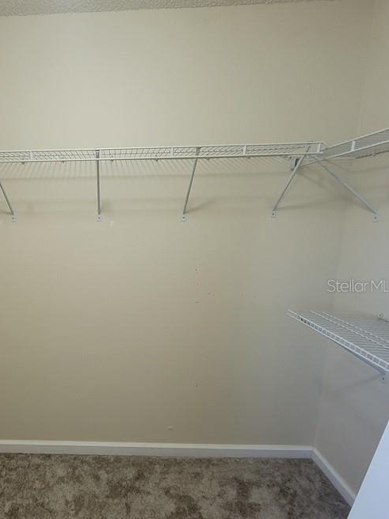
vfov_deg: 81.5
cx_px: 102
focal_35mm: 20
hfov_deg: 62.6
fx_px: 300
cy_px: 285
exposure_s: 1/30
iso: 320
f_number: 2.2
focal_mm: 2.2
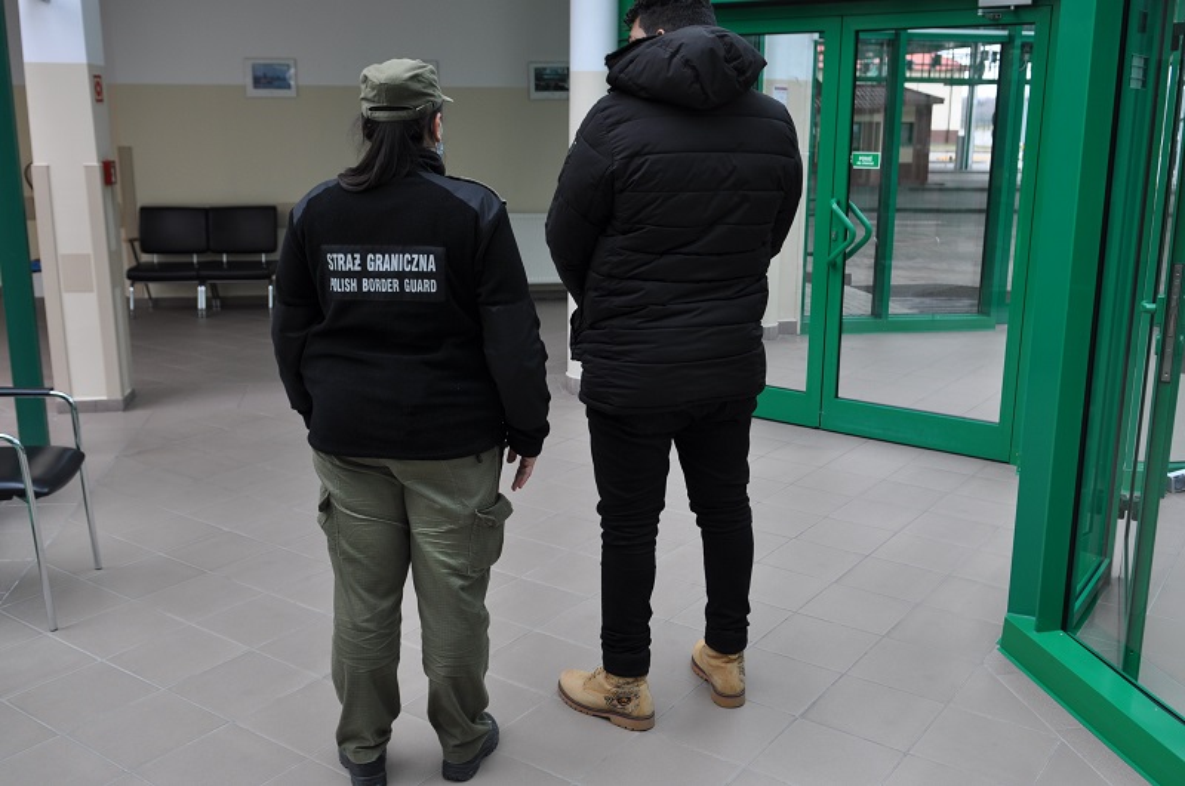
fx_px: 1085
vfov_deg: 39.9
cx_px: 592
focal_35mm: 33
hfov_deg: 57.3
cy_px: 393
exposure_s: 1/60
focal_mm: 22
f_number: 3.5
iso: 200
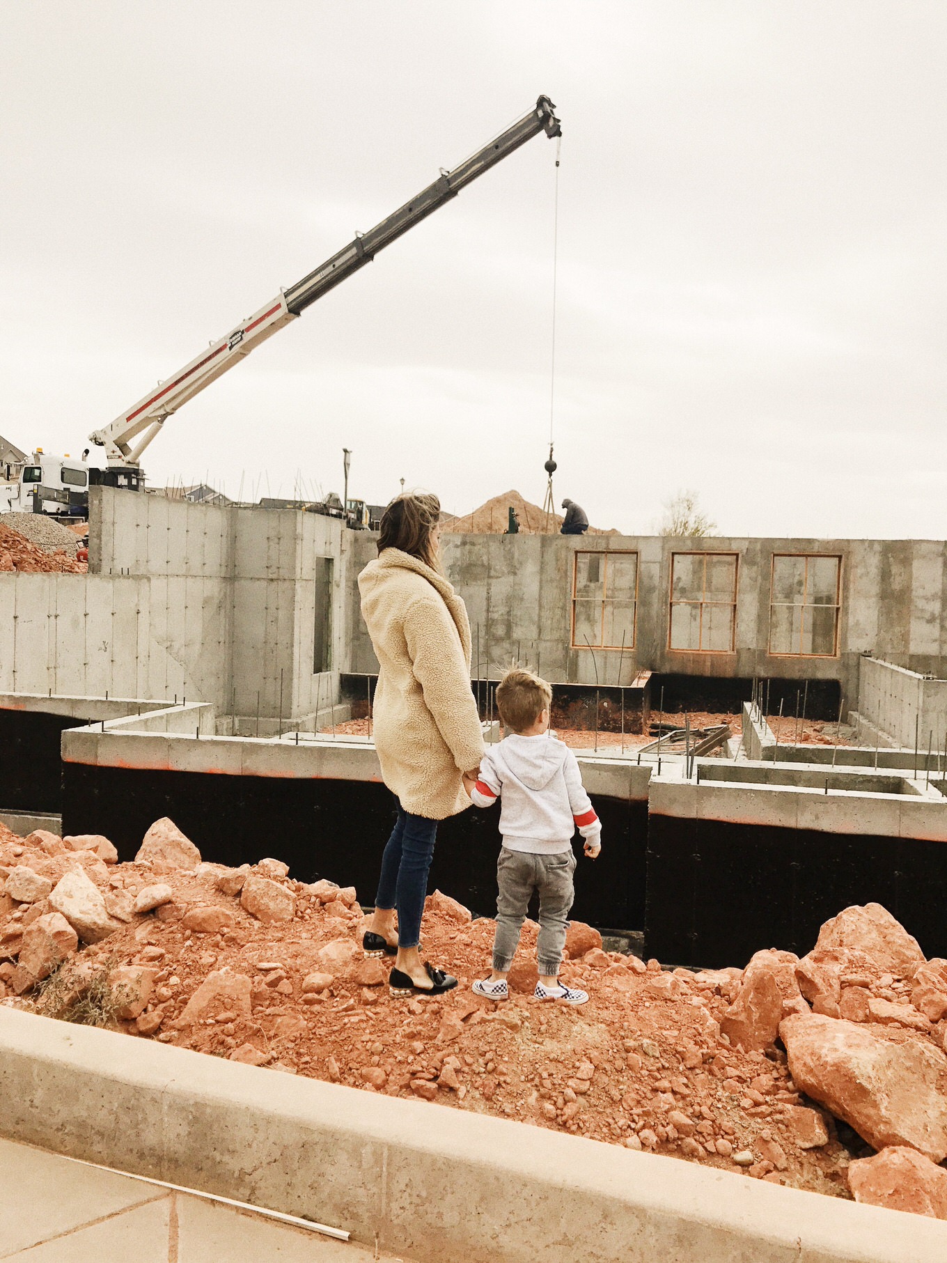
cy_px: 632
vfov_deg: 63.4
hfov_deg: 49.8
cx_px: 474
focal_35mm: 28
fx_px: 1021
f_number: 1.8
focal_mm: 3.99
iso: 20
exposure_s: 1/921
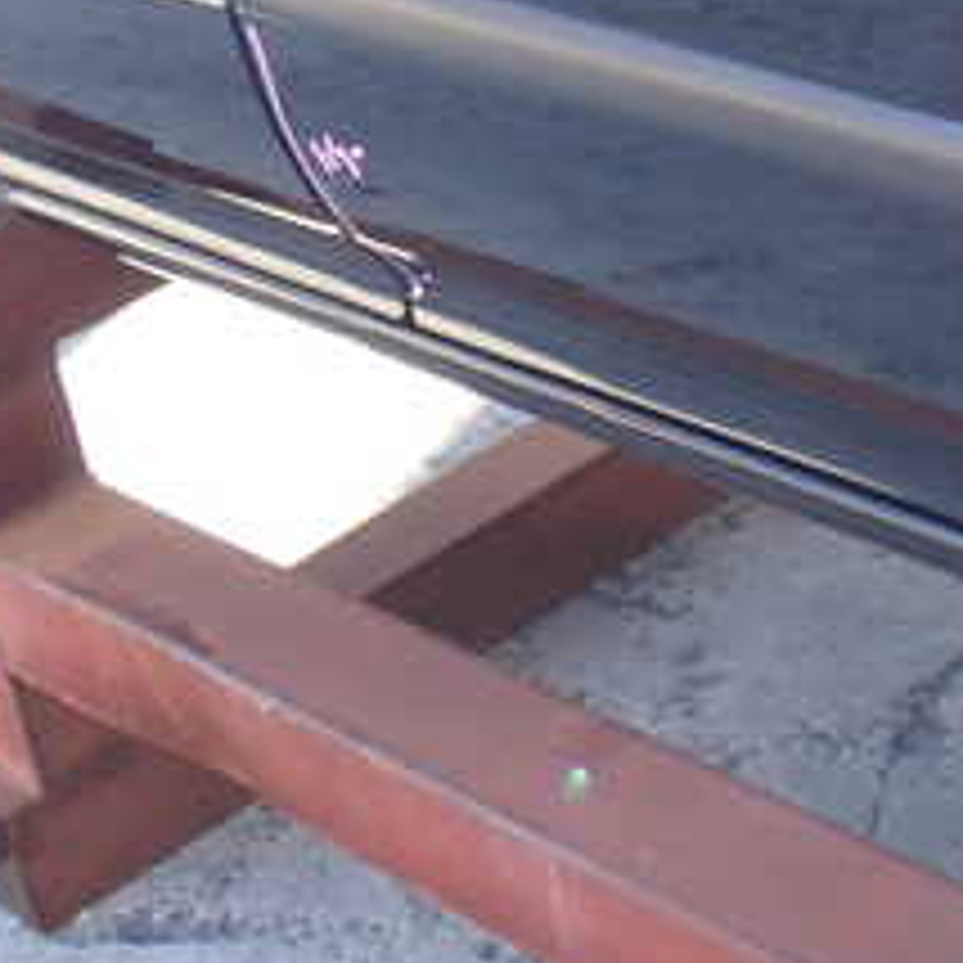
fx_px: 3431
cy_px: 18
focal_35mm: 109
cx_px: 1143
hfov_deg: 15.4
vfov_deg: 15.7
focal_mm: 7.84
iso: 160
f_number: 2.9
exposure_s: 1/80
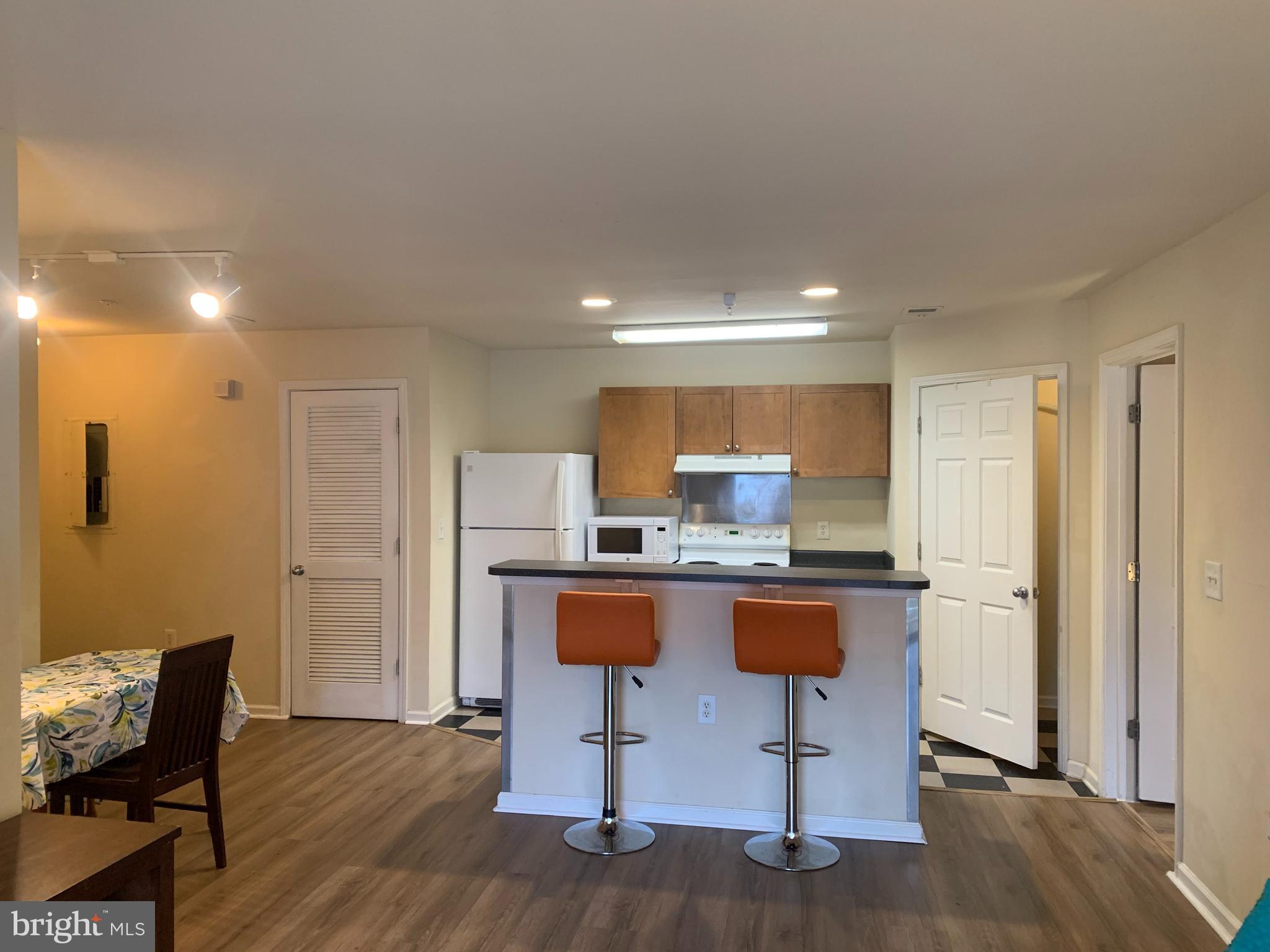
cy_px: 476
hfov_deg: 67.3
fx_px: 954
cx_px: 635
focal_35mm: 26
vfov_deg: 53.1
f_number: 1.8
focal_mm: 4.25
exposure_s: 1/60
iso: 200
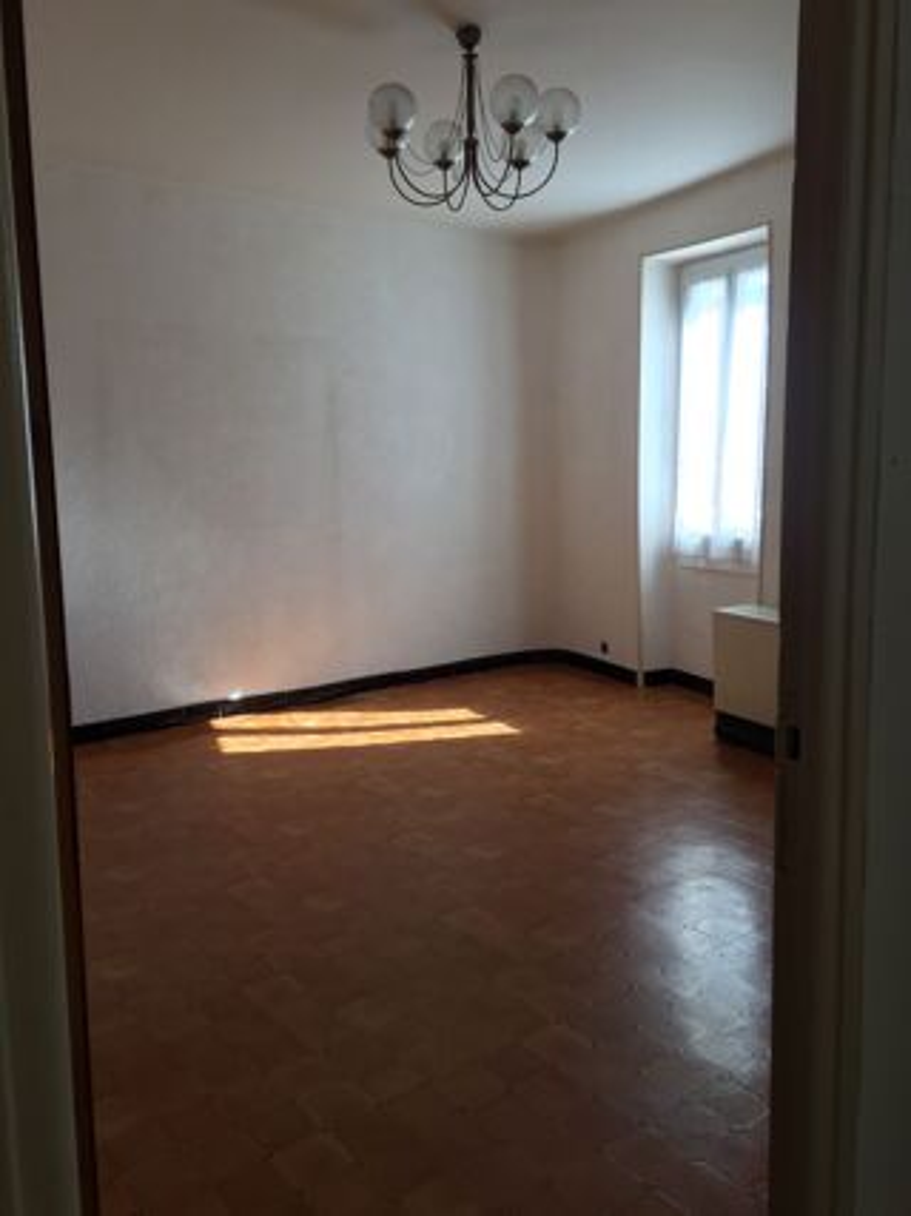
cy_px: 608
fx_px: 1018
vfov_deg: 61.7
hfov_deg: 48.2
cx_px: 456
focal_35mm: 29
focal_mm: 4.15
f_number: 2.2
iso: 32
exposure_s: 1/100
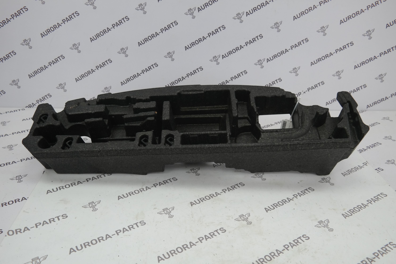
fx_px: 319
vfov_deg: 45.0
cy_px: 132
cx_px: 198
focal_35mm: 29
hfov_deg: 63.7
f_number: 3.5
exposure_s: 1/80
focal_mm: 19
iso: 100
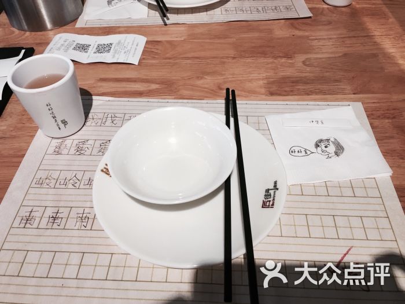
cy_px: 152
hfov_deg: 61.7
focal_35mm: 29
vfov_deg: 48.2
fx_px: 339
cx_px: 202
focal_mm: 4.15
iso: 50
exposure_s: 1/33
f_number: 2.2
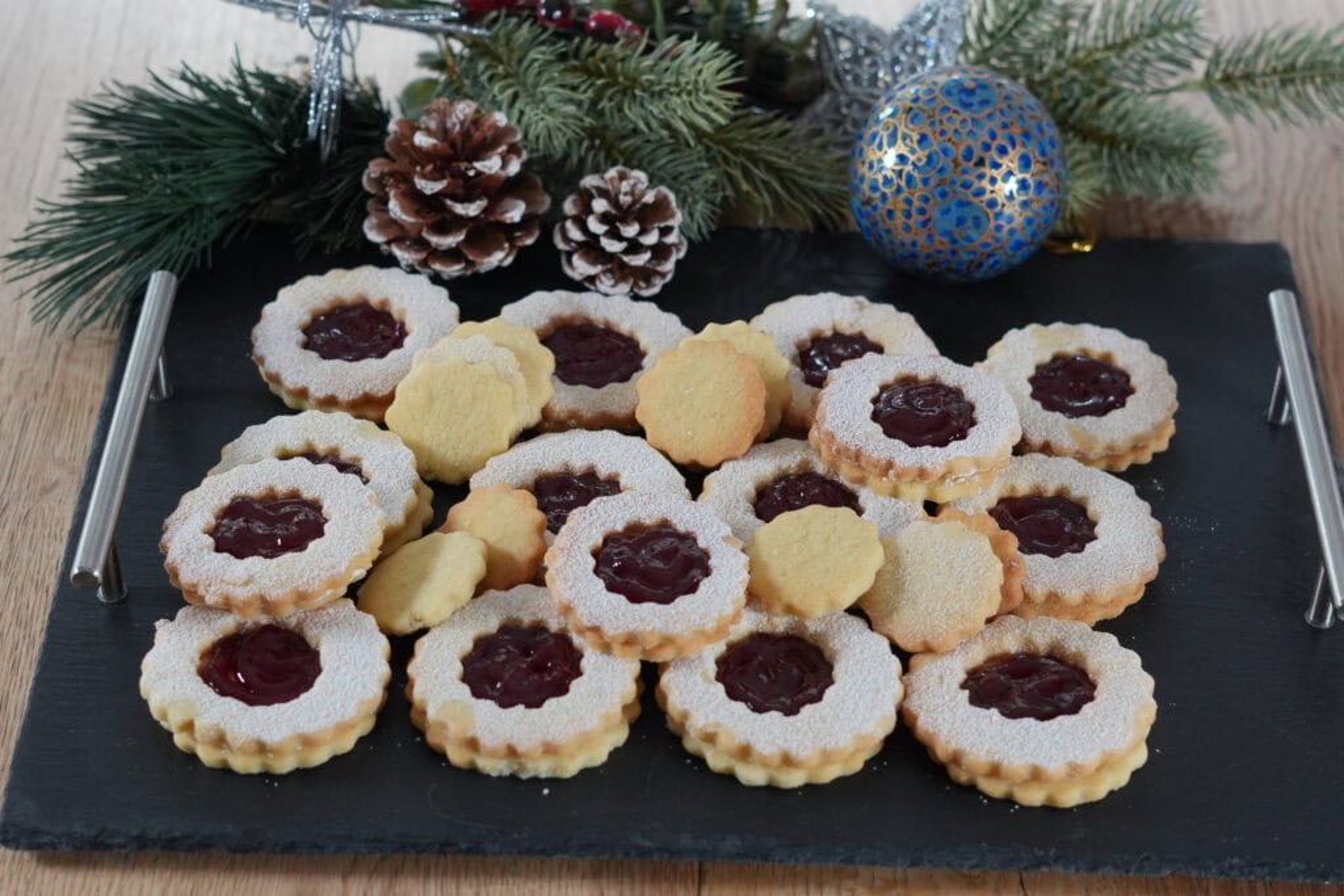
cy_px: 448
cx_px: 672
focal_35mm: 75
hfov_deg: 27.0
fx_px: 2800
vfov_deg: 18.2
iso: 1000
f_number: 4
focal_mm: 50
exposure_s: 1/160
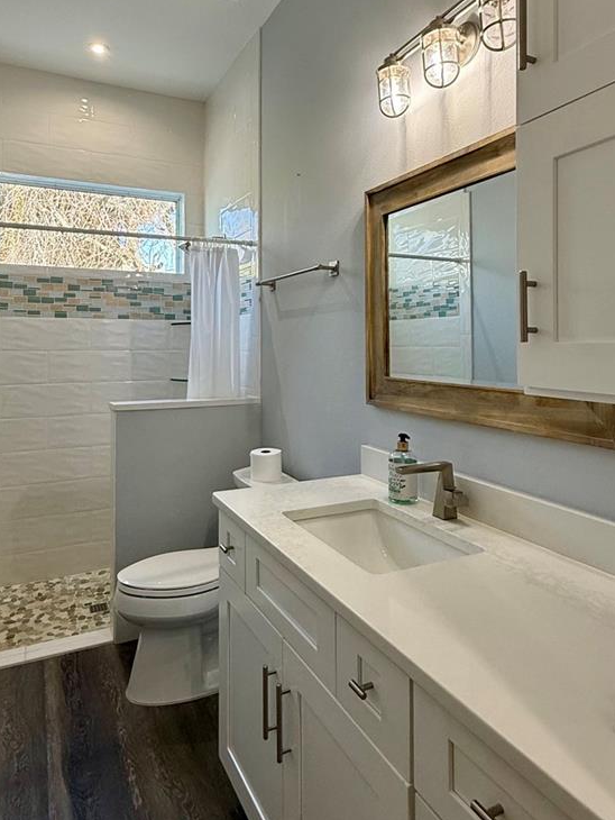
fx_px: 545
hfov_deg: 58.8
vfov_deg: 73.3
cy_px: 339
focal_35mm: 23
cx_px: 283
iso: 125
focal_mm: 2.22
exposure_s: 1/120
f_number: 2.2
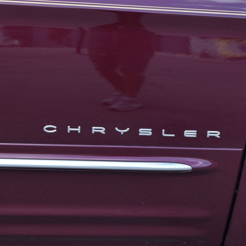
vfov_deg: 16.5
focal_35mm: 106
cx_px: 139
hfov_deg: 16.5
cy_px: 123
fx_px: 849
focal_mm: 55
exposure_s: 1/125
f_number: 8
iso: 200
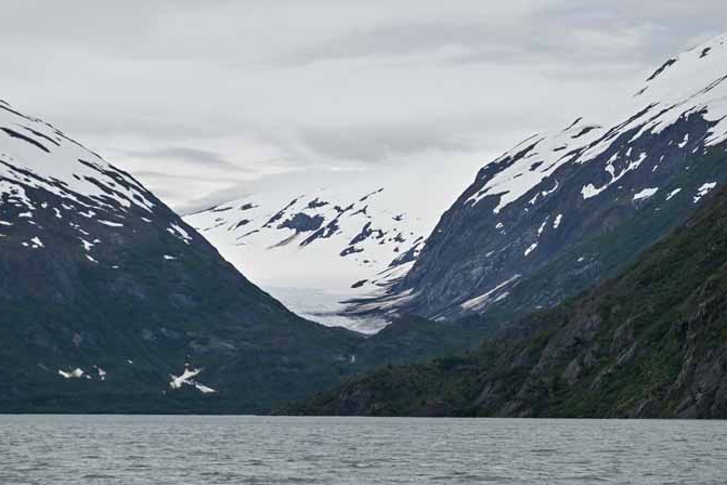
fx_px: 2889
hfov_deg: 14.3
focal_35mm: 143
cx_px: 358
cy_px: 238
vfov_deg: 9.6
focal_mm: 120
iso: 100
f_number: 5
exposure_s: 1/640
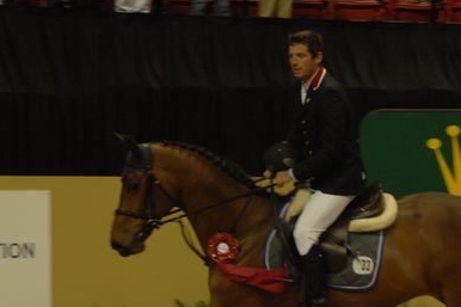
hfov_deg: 13.3
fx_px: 1971
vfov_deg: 8.9
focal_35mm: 154
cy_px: 241
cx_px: 265
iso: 640
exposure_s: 1/125
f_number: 5
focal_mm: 62
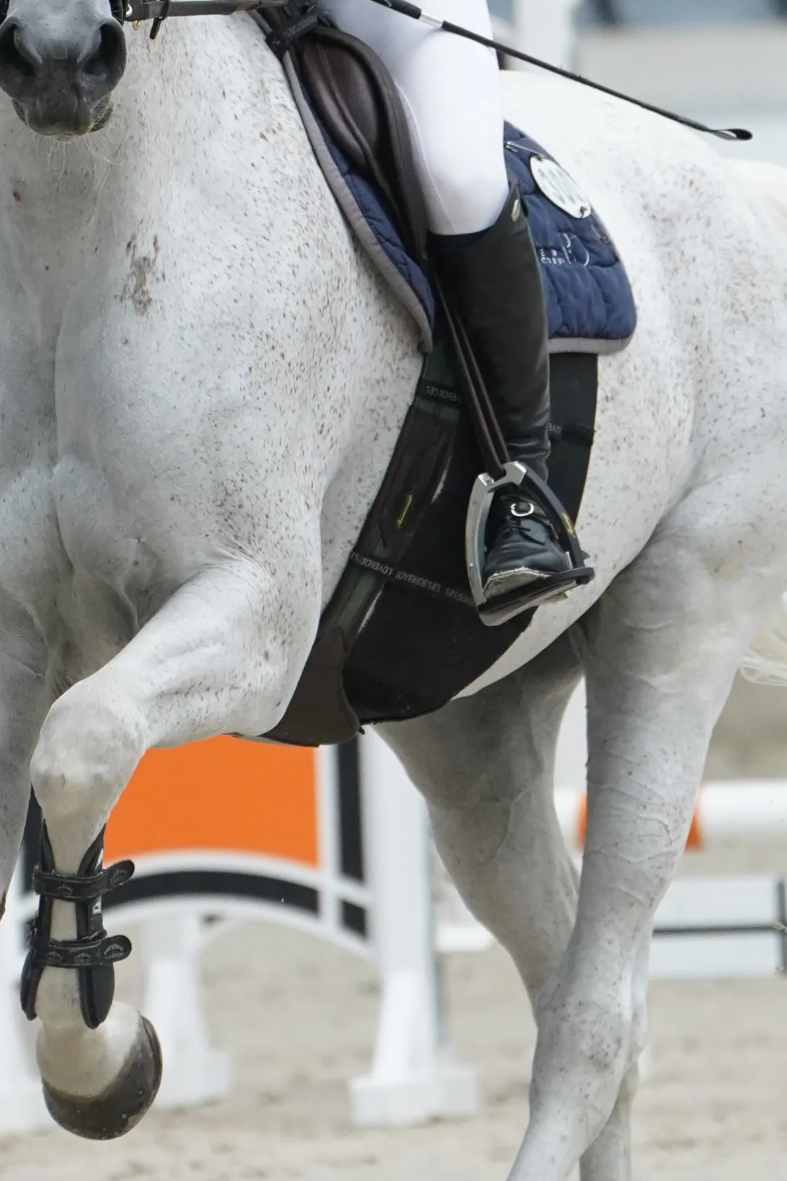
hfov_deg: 1.2
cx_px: 132
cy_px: 334
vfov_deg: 1.7
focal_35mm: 1191
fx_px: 39052
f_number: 5.6
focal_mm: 400
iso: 2500
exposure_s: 1/1250
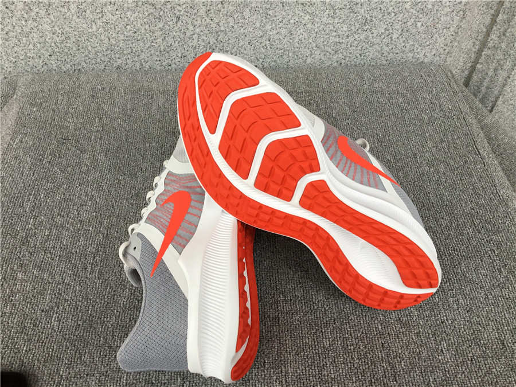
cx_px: 258
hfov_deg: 58.4
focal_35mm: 31
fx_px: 462
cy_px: 194
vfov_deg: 45.4
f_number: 2.4
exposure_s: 1/50
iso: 32
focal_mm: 3.3
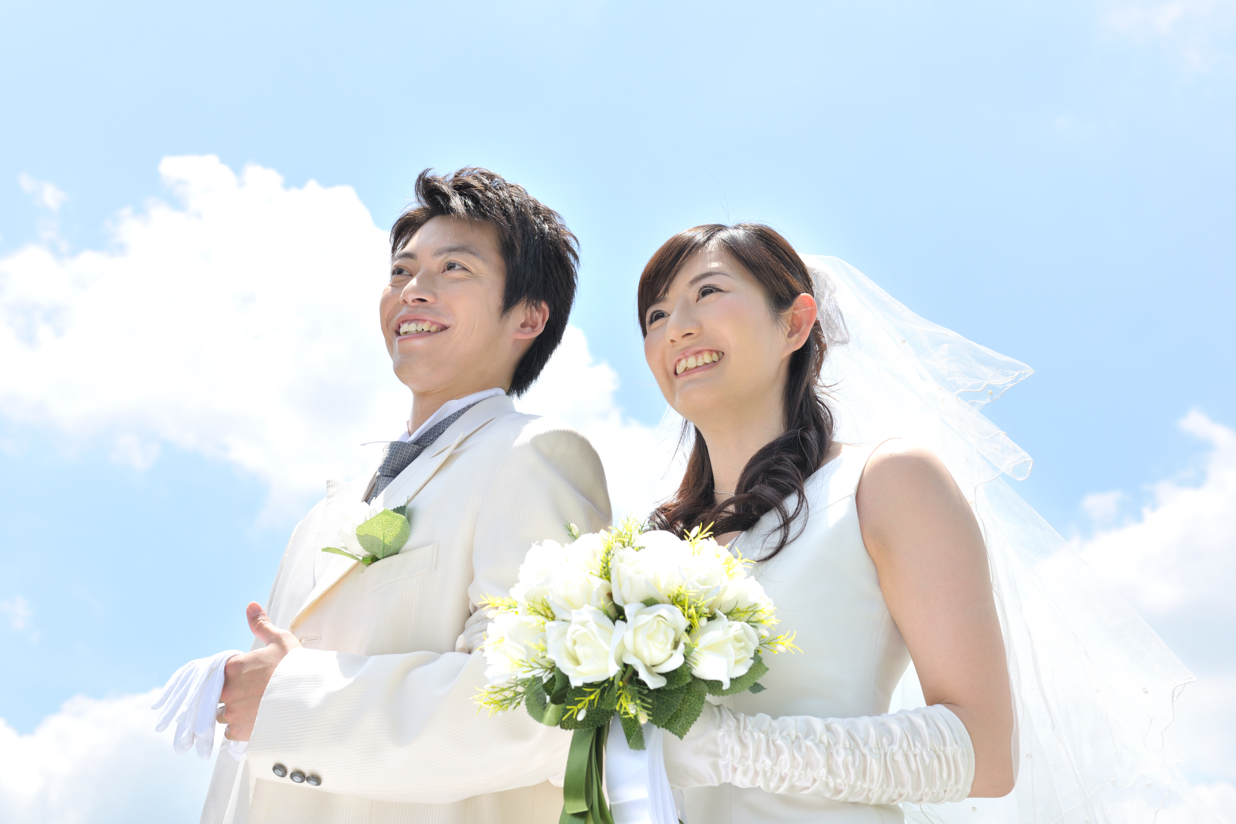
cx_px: 618
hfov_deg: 38.2
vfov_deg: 26.0
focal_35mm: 52
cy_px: 412
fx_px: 1785
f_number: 8
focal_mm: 52
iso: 100
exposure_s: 1/250
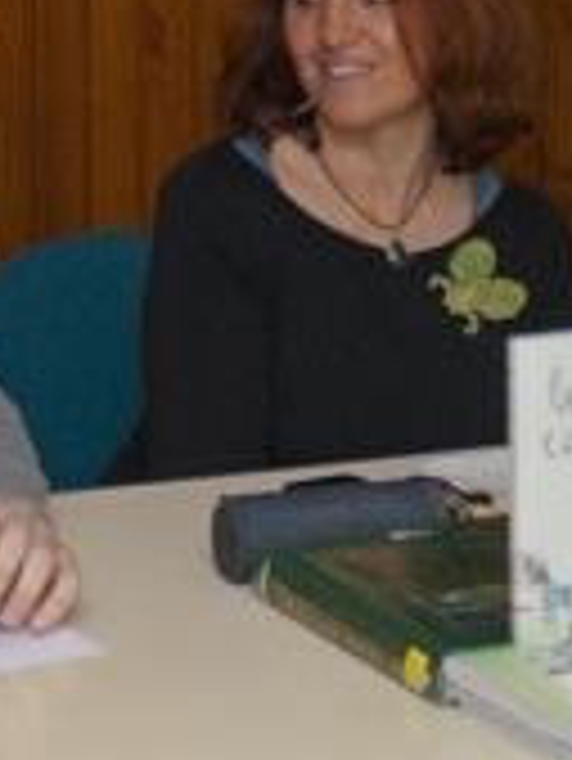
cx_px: 658
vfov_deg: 11.4
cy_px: 119
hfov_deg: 8.6
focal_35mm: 172
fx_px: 3785
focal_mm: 28
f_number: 4
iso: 400
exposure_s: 1/180
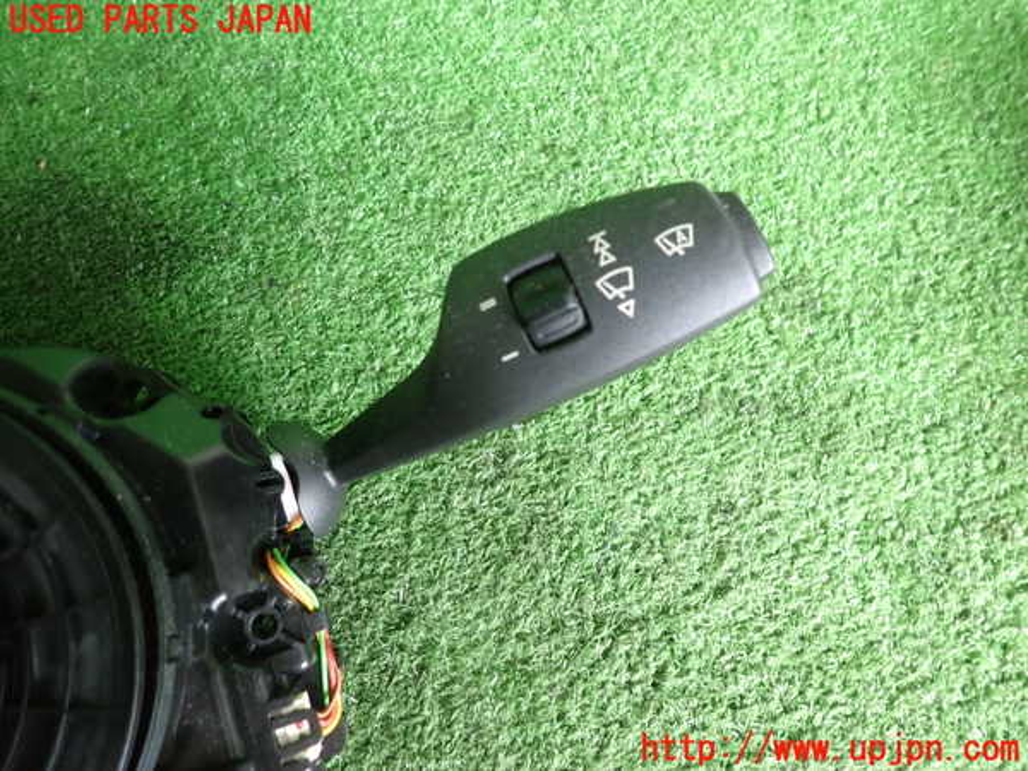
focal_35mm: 25
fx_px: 742
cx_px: 514
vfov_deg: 54.9
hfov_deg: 69.4
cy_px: 386
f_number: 2
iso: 200
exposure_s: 1/30
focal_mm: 4.5
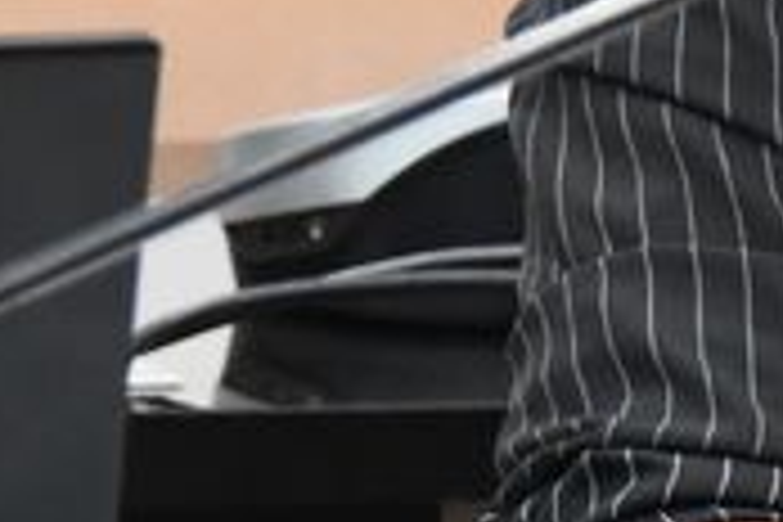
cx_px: -1112
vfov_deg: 1.6
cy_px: -11
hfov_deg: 2.3
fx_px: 19247
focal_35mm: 885
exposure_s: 1/50
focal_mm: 100
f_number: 5.6
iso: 4000
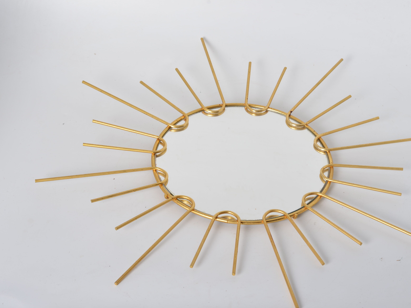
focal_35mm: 85
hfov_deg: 23.0
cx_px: 235
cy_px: 157
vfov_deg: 17.4
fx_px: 1009
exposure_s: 1/125
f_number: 11
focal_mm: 50
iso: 100
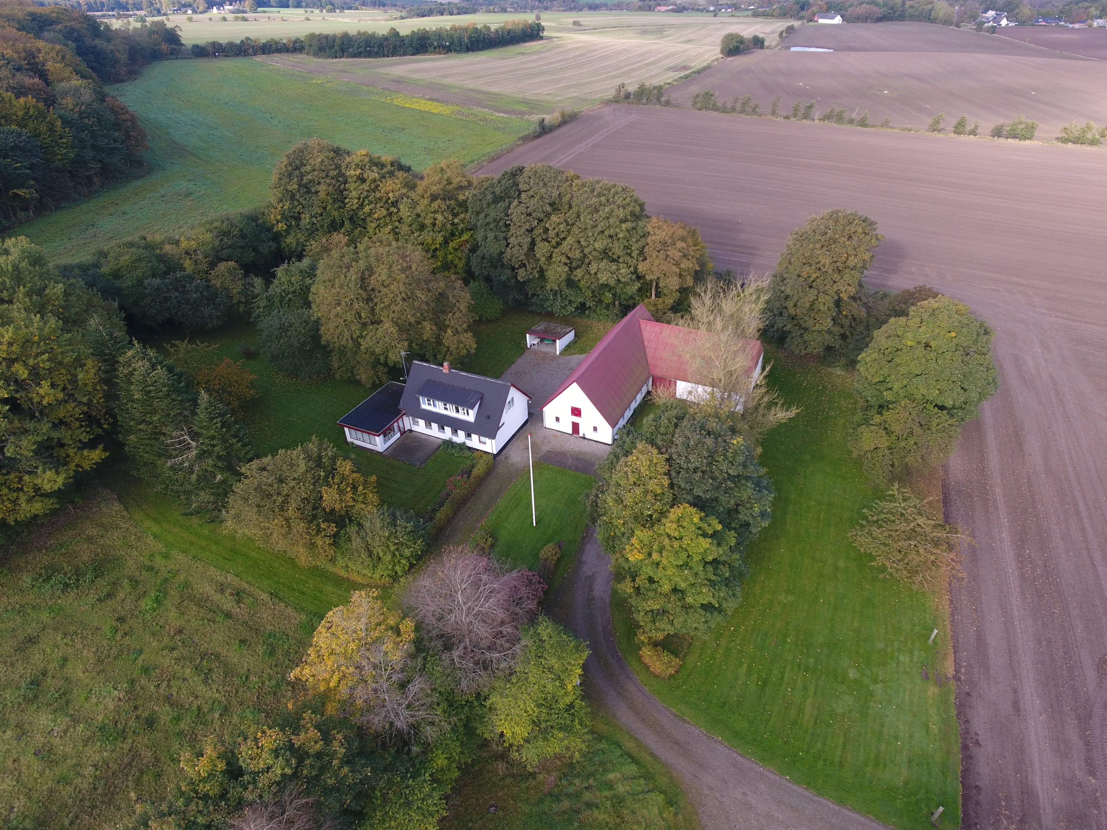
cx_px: 554
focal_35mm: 20
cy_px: 415
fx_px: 640
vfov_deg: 66.0
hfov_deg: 81.7
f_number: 2.8
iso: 100
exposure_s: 1/184
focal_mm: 3.61
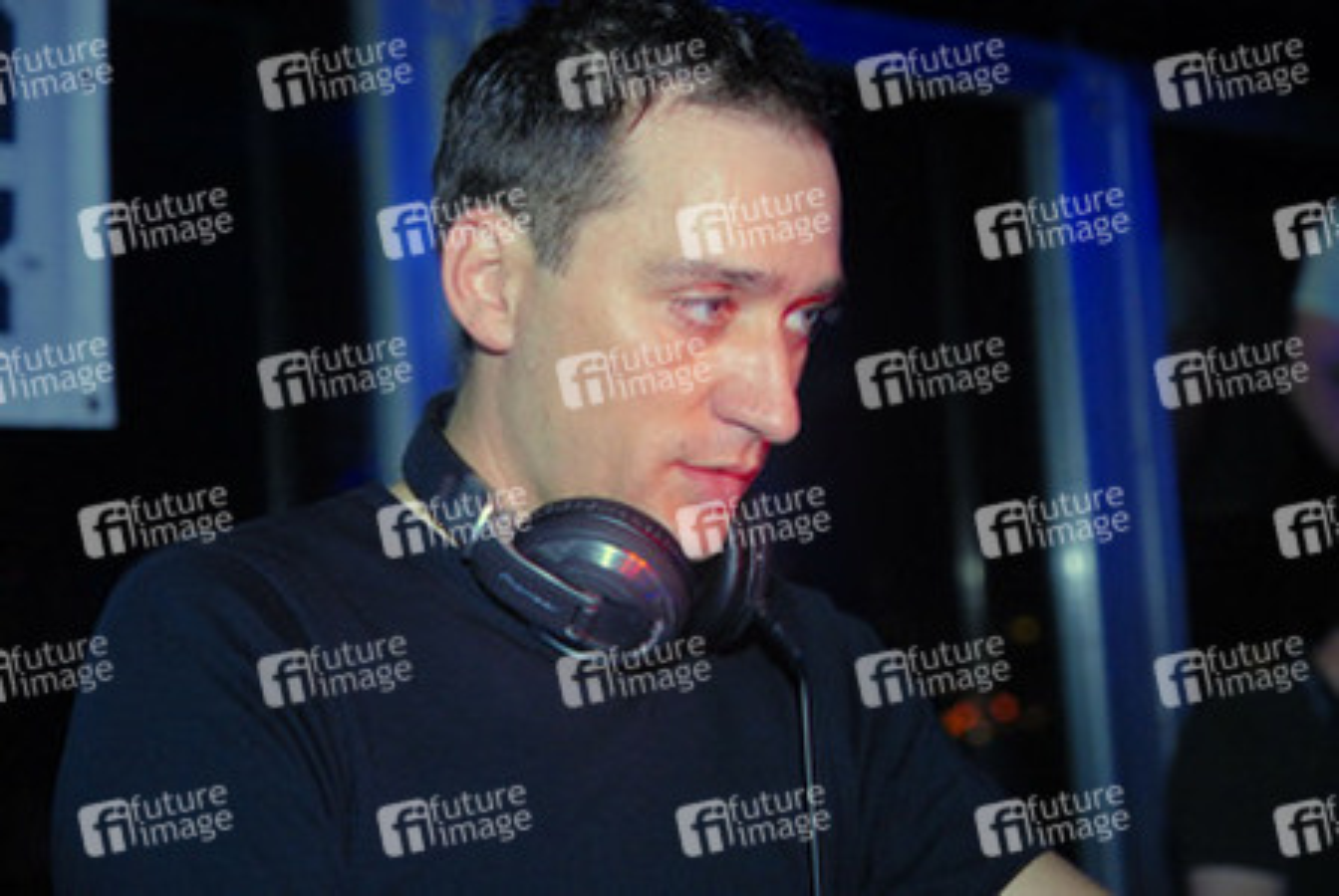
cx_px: 670
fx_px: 1788
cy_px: 448
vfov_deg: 28.2
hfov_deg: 41.1
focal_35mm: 48
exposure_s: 1/5
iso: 400
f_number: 3.5
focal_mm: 32
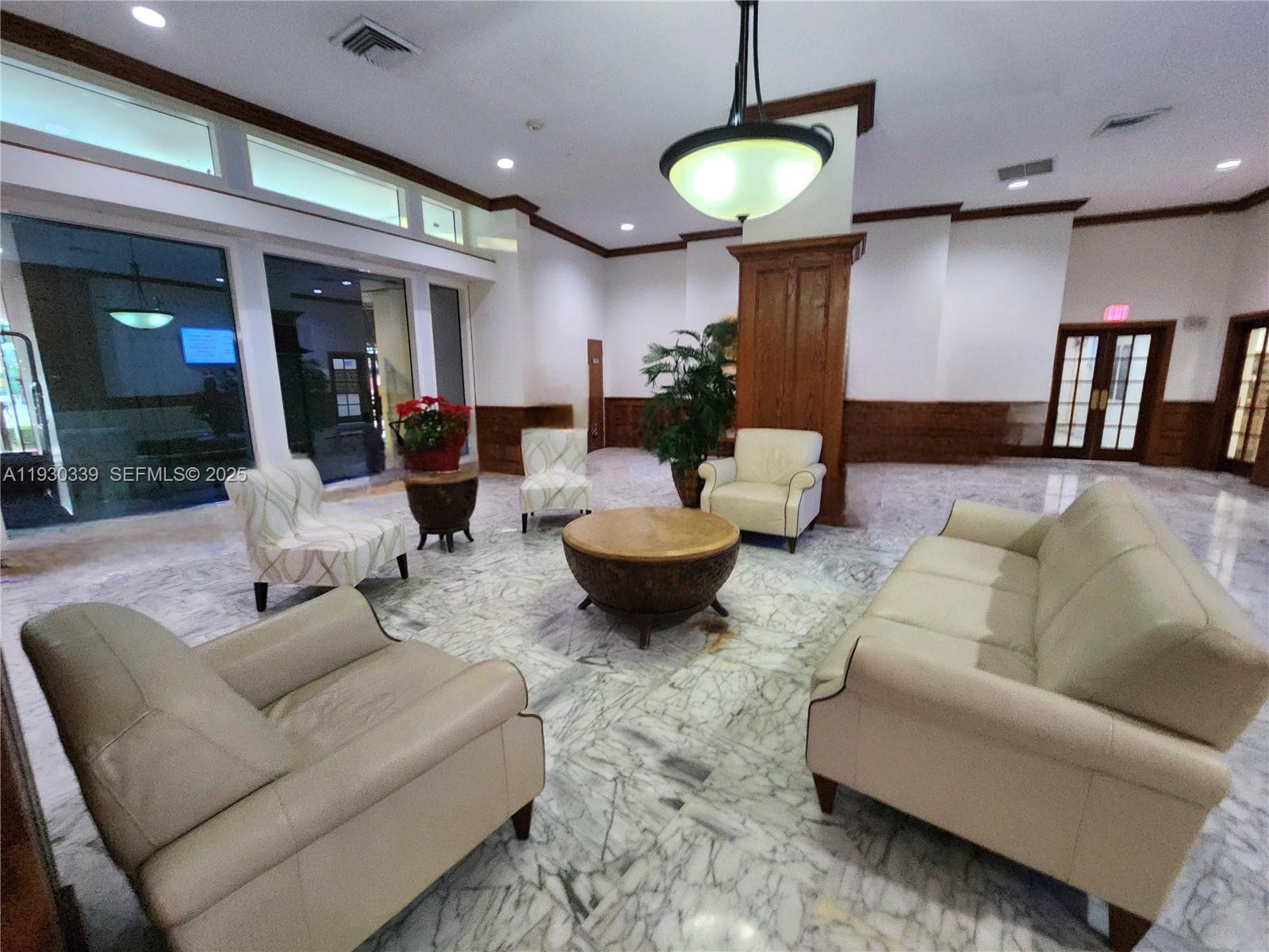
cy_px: 476
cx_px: 634
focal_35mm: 13
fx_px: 477
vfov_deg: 89.9
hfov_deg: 106.2
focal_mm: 2.2
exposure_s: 1/30
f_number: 2.2
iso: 640
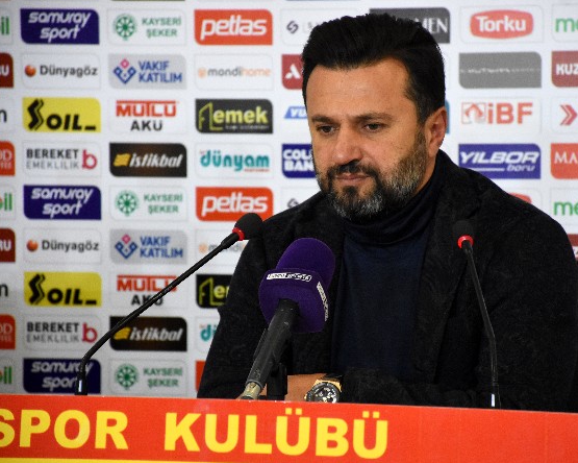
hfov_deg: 8.1
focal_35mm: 238
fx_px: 4071
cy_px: 232
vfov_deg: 6.5
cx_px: 348
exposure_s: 1/200
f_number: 5.6
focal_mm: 140
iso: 3200
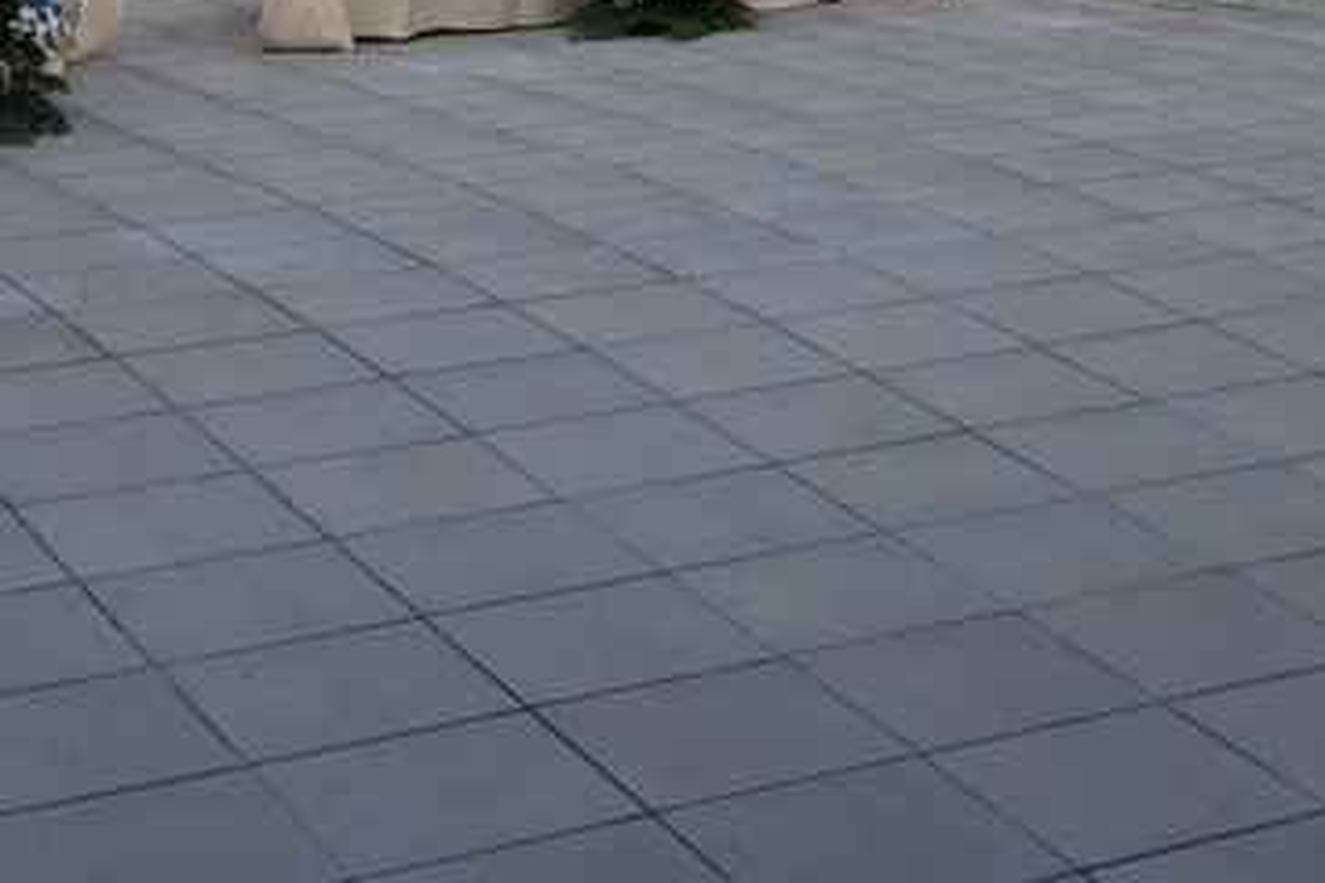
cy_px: -299
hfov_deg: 22.1
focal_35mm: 91
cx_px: 1071
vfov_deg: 14.3
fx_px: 3349
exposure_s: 1/132
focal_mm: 4.28
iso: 50
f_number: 2.4
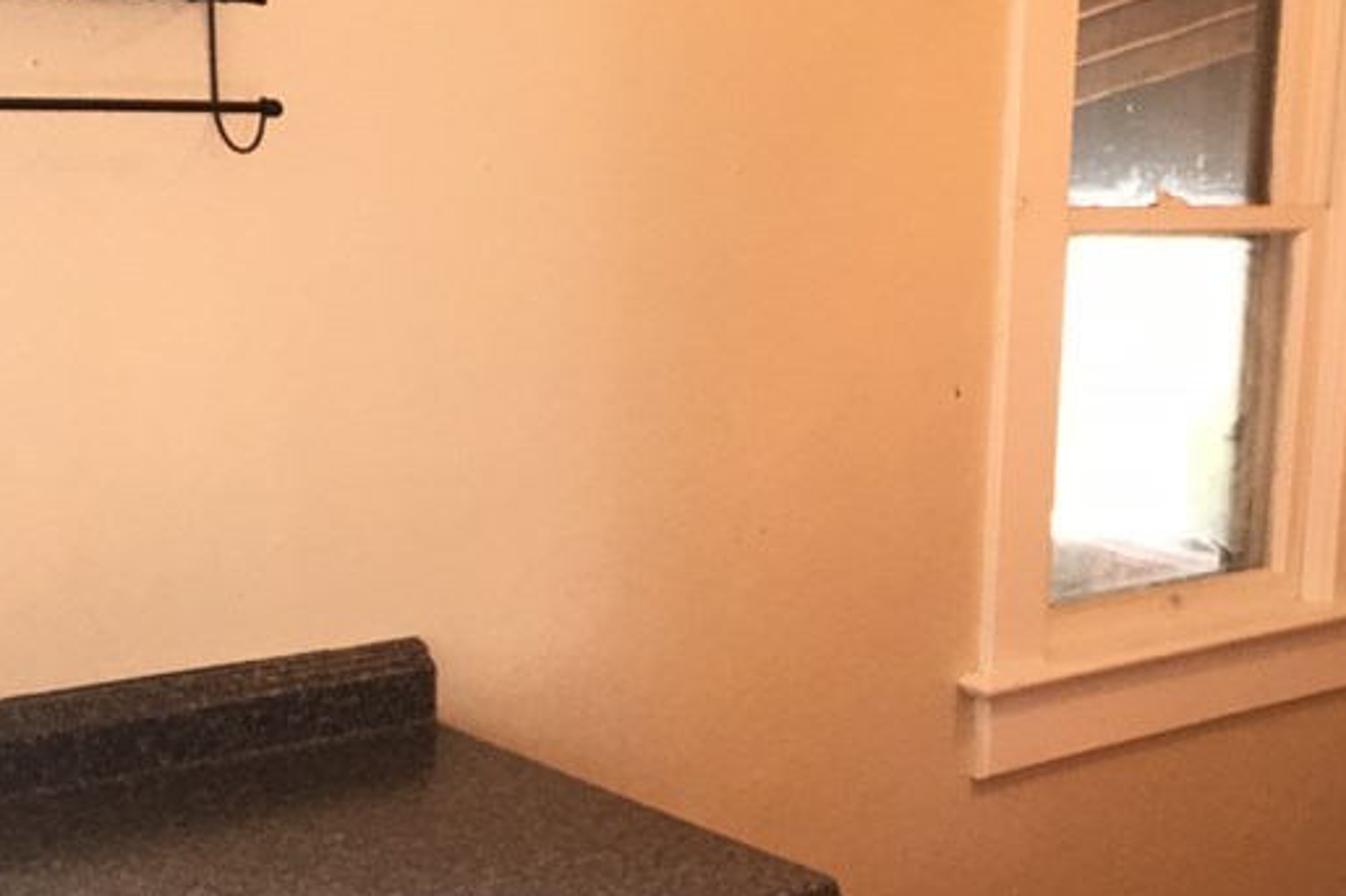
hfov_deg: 32.7
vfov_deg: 22.5
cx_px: 1019
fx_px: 2242
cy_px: 614
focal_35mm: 60
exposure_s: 1/30
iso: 40
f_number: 2.2
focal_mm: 4.15
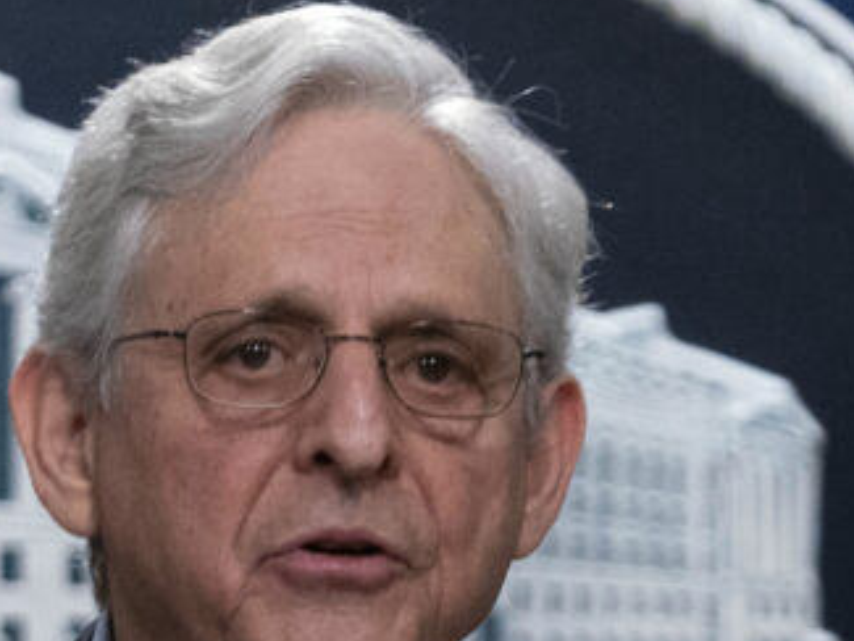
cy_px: 946
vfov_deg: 2.1
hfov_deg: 2.8
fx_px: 17498
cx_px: 386
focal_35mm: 709
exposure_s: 1/320
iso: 2500
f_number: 3.2
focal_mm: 200
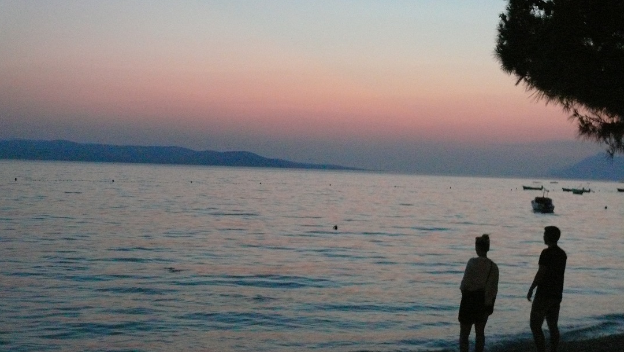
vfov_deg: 22.6
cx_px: 309
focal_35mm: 53
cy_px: 234
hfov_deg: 39.2
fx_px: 877
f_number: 3.2
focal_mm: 10.2
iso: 800
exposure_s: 1/13
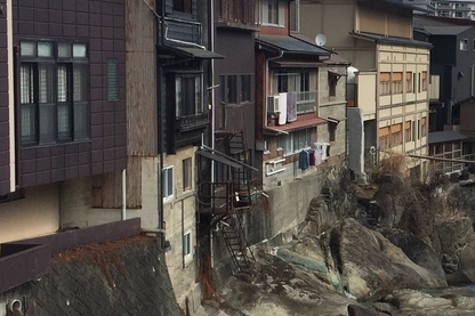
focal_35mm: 87
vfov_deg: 15.7
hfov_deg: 22.5
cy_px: 178
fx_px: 1147
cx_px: 478
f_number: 2.2
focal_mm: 4.15
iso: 32
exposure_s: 1/1980
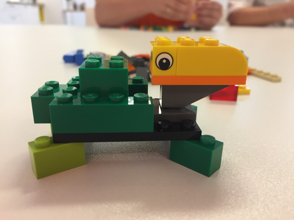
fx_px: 246
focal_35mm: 29
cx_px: 147
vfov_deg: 48.2
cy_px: 110
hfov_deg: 61.7
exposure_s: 1/33
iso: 125
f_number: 2.2
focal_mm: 4.15
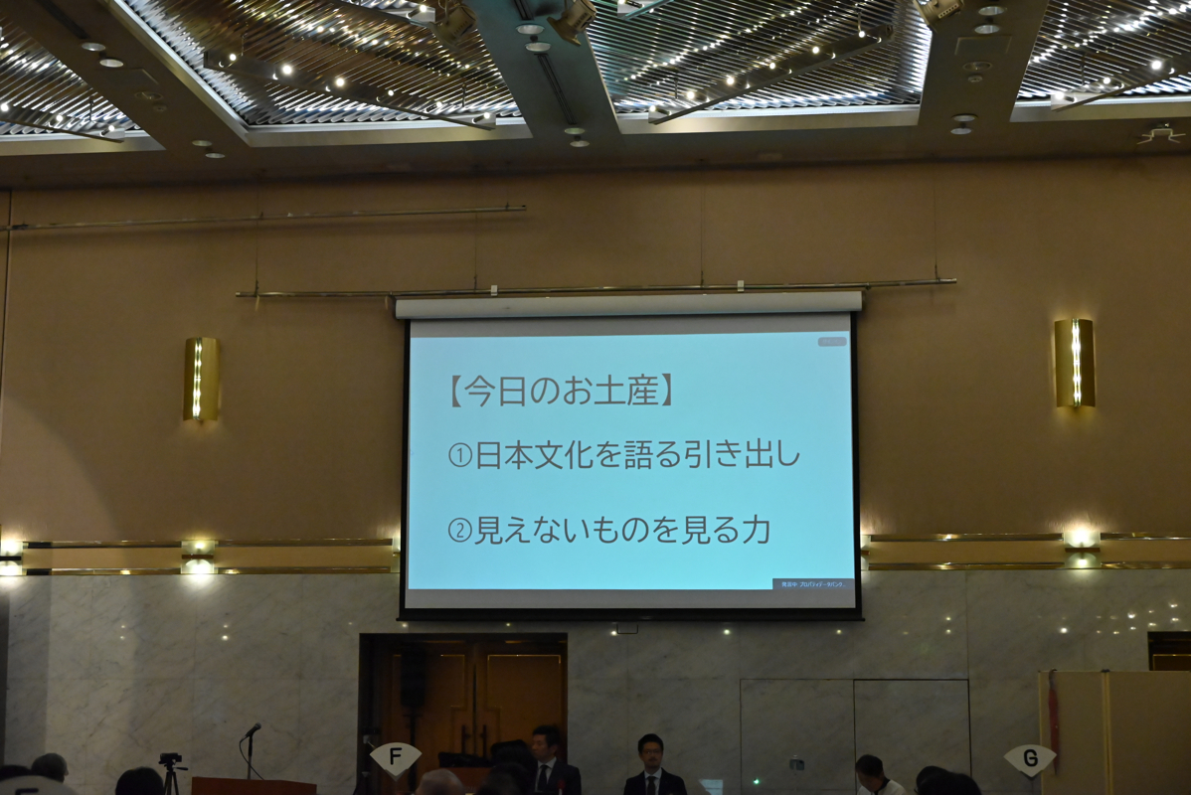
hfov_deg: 36.9
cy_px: 398
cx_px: 596
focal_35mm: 54
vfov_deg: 25.1
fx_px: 1787
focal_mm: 54
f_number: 5.6
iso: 6400
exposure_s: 1/250
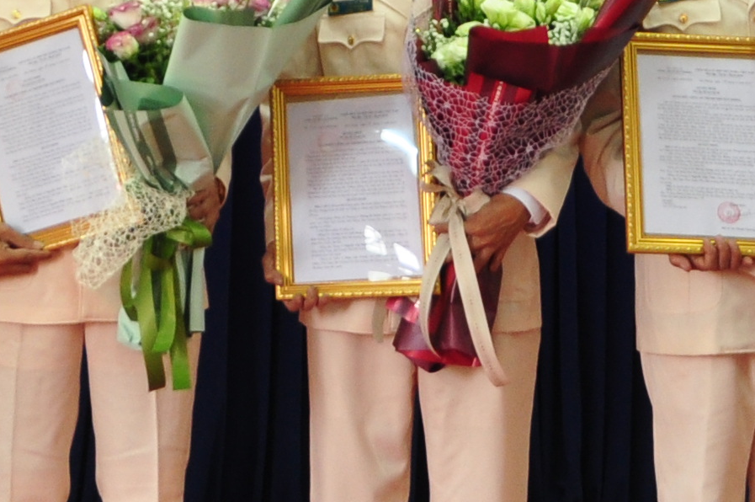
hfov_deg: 11.6
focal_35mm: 172
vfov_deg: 7.9
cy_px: -71
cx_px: -285
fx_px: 3603
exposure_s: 1/30
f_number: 4
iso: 400
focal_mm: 24
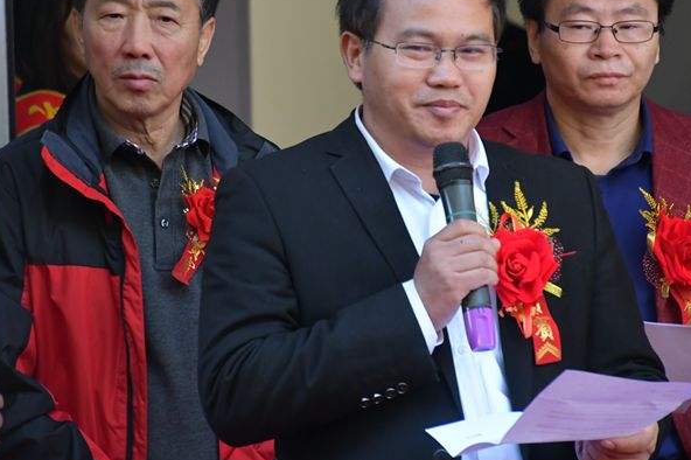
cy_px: 154
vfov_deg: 4.8
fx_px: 5448
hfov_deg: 7.3
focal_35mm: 284
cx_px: 367
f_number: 6
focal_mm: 140
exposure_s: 1/250
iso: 3200
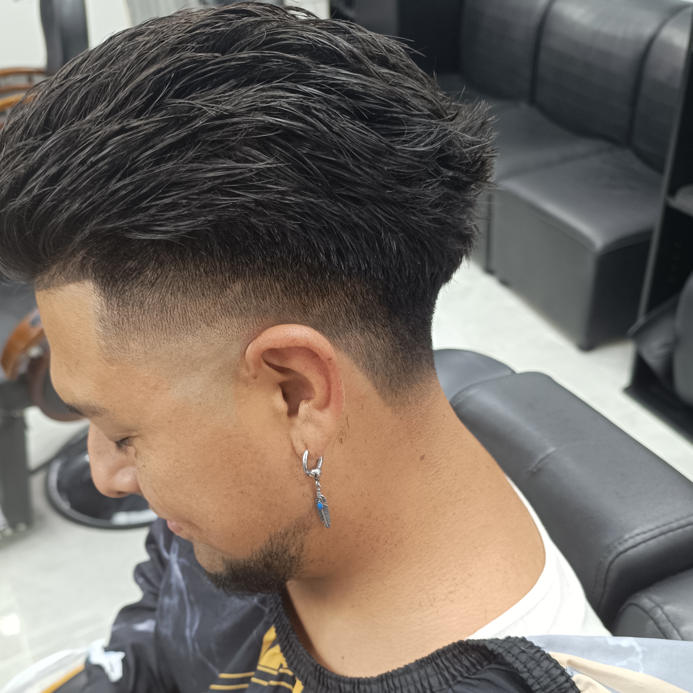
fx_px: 793
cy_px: 498
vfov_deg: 46.0
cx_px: 299
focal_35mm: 35
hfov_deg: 47.1
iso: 697
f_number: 1.65
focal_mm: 6.14
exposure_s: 1/50
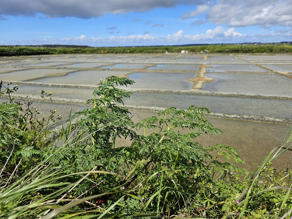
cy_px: 110
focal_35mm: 23
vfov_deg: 58.9
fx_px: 194
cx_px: 146
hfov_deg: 73.9
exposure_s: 1/1218
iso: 10
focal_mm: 6.3
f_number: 1.7
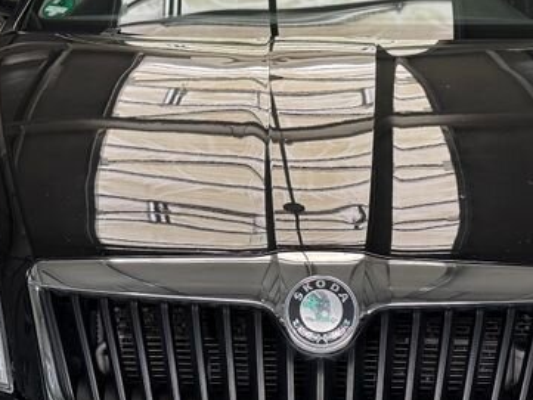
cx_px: 285
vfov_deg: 21.6
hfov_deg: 28.5
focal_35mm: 68
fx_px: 1047
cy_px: 161
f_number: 1.78
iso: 320
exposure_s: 1/60
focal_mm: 6.76
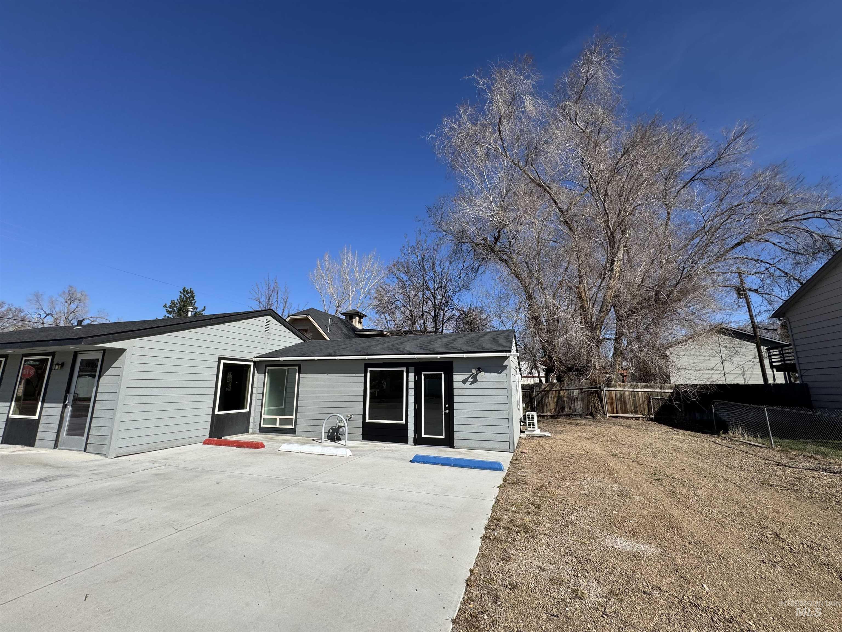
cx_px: 421
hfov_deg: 102.1
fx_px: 341
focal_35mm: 14
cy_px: 316
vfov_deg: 85.7
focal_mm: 2.22
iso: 50
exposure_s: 1/1748
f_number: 2.2
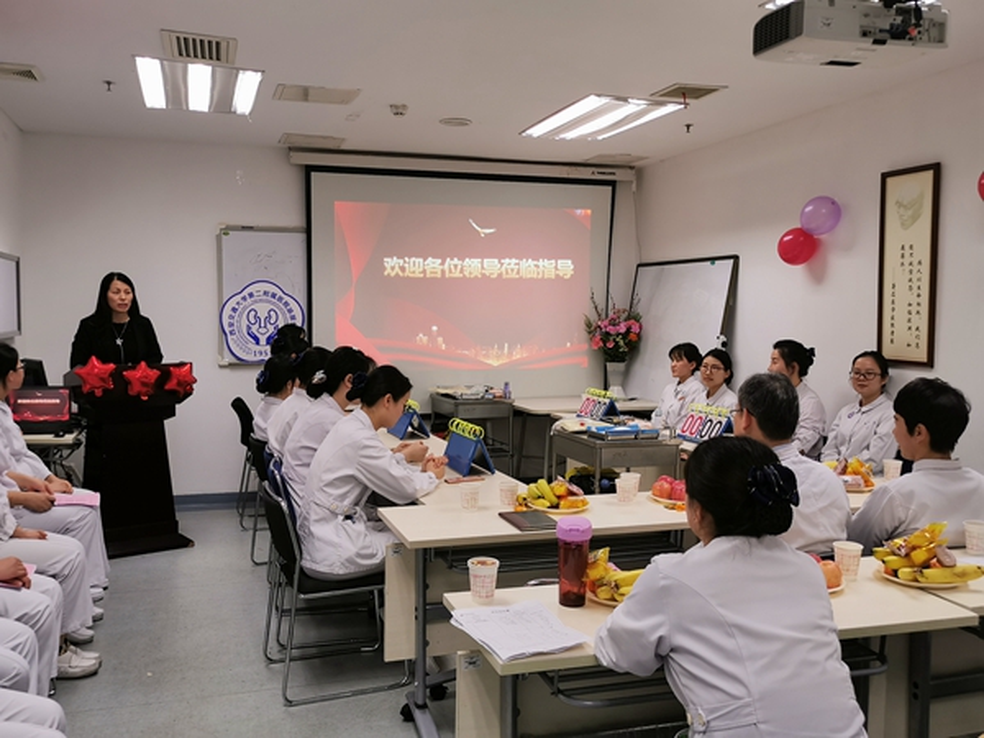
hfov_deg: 54.0
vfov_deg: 41.8
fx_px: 966
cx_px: 492
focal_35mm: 34
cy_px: 369
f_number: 1.8
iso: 125
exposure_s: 1/100
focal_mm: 5.58
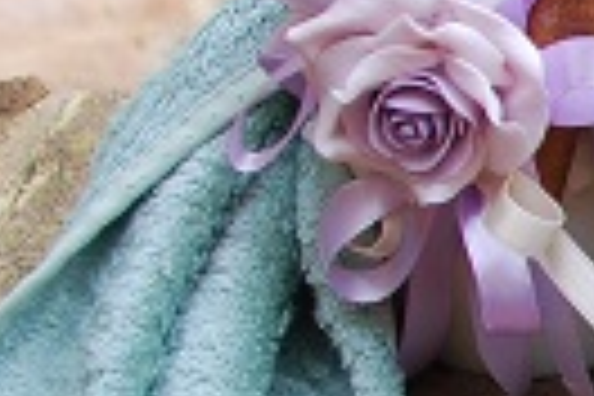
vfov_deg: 5.4
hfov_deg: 7.4
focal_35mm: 255
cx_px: 1611
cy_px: 412
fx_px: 4207
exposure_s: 1/125
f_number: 5.6
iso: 200
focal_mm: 28
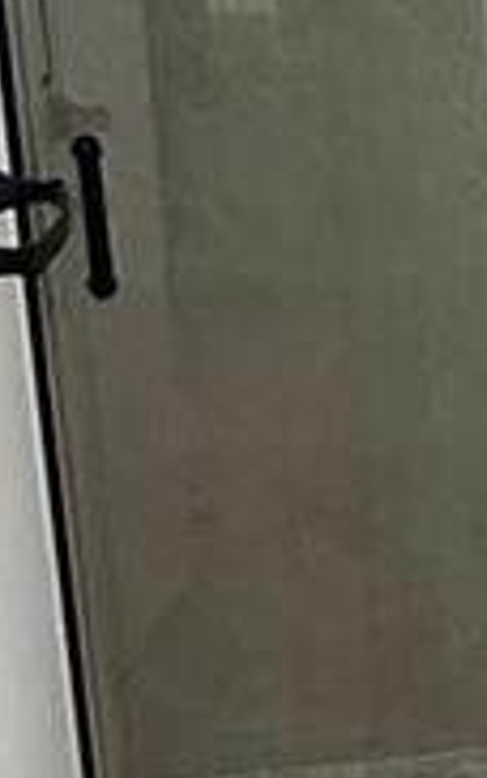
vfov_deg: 21.0
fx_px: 2078
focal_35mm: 98
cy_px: 616
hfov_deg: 11.7
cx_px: 1042
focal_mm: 2.22
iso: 320
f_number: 2.2
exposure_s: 1/120
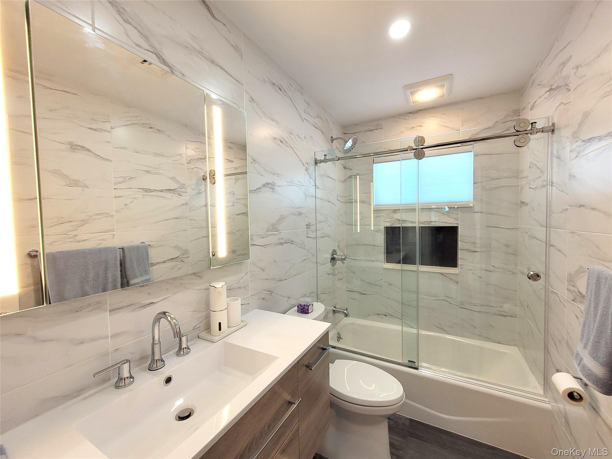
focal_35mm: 13
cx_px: 306
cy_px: 230
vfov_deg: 89.9
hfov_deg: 106.2
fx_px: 230
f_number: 2.2
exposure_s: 1/120
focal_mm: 1.74
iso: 80
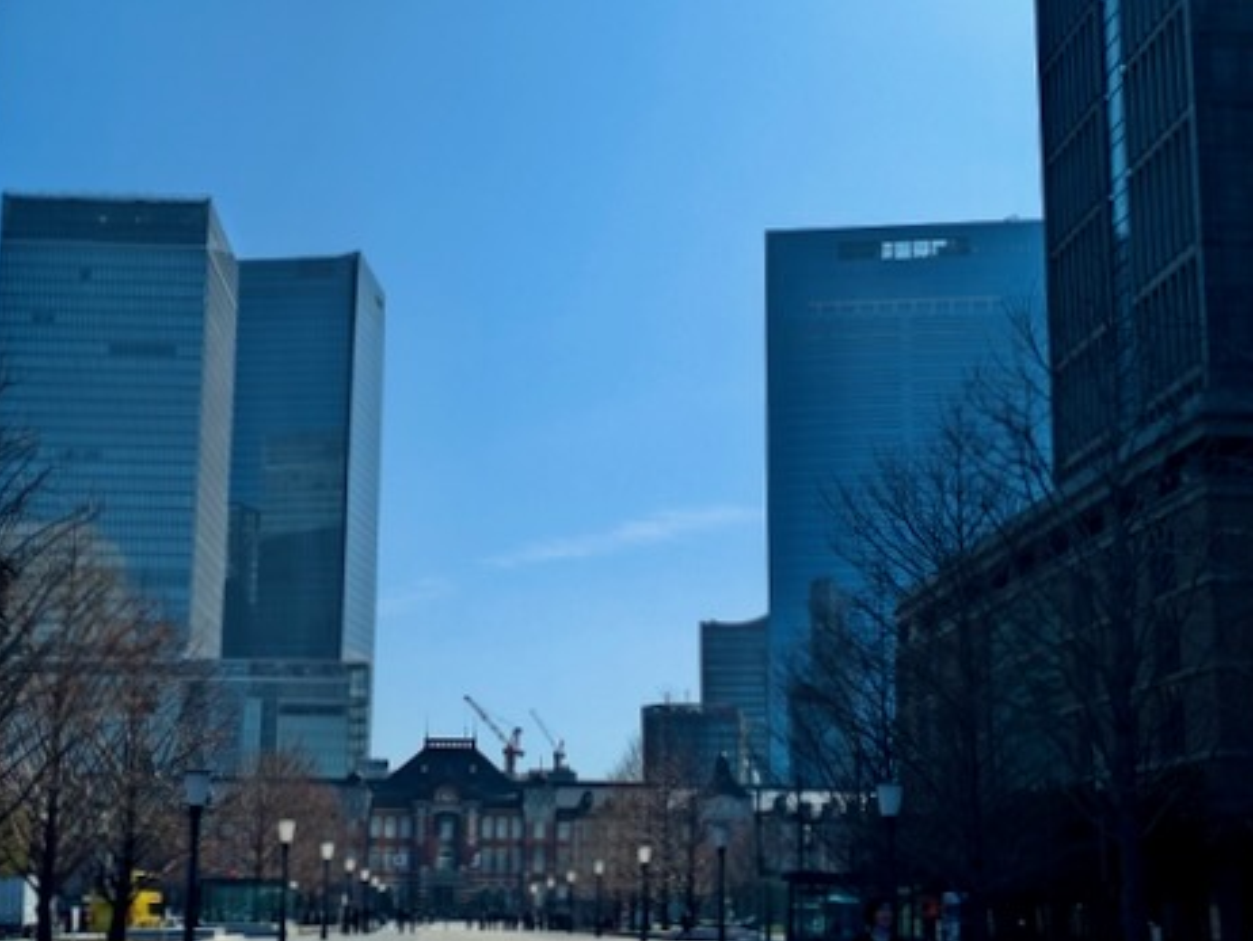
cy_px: 481
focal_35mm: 53
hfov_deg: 36.2
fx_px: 1919
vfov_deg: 27.5
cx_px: 635
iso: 62
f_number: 1.89
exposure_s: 1/4016
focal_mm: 5.43
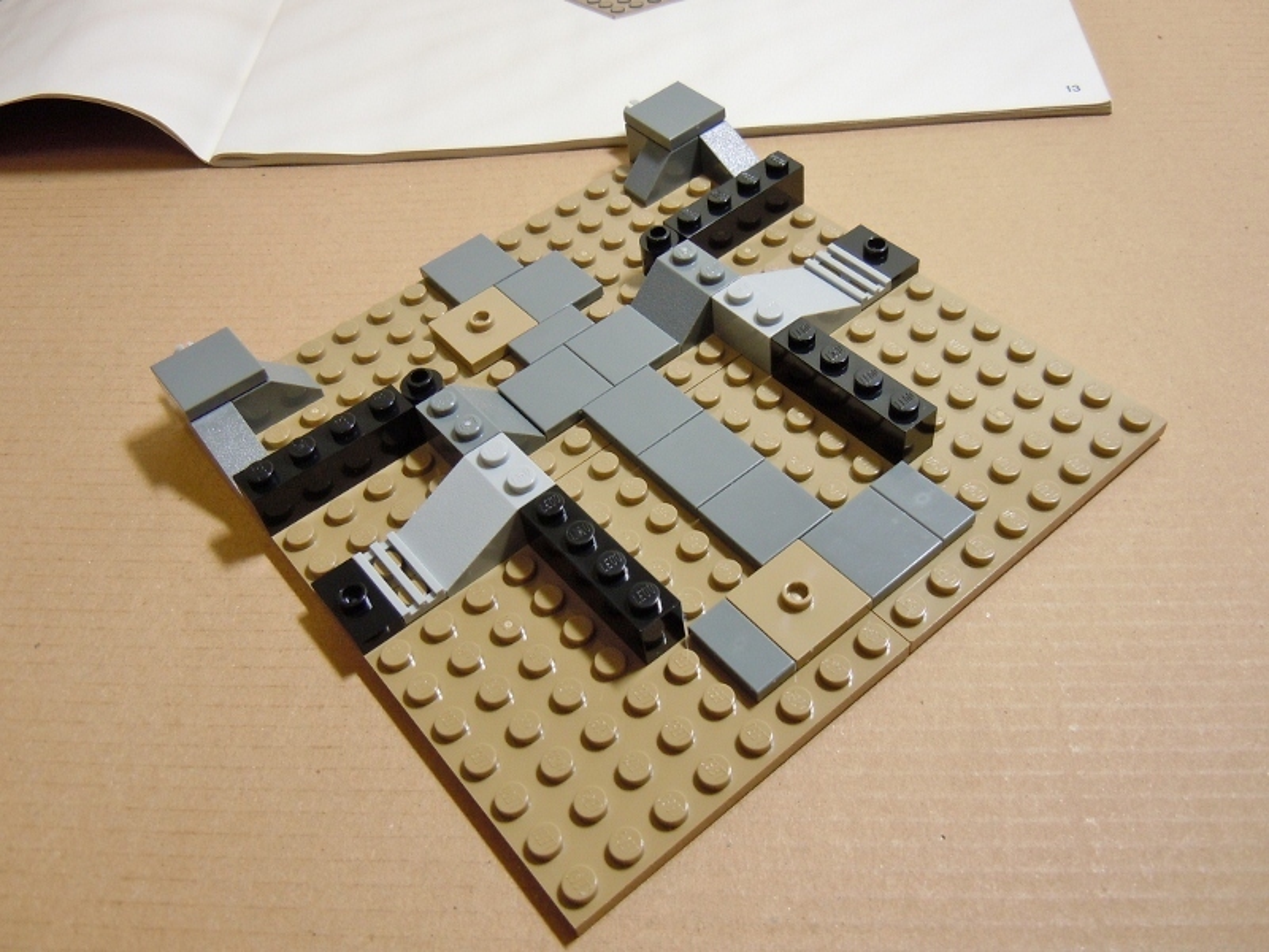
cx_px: 634
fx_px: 1100
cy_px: 476
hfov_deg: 60.0
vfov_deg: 46.8
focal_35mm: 30
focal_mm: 5.4
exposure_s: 1/15
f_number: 3.5
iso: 200
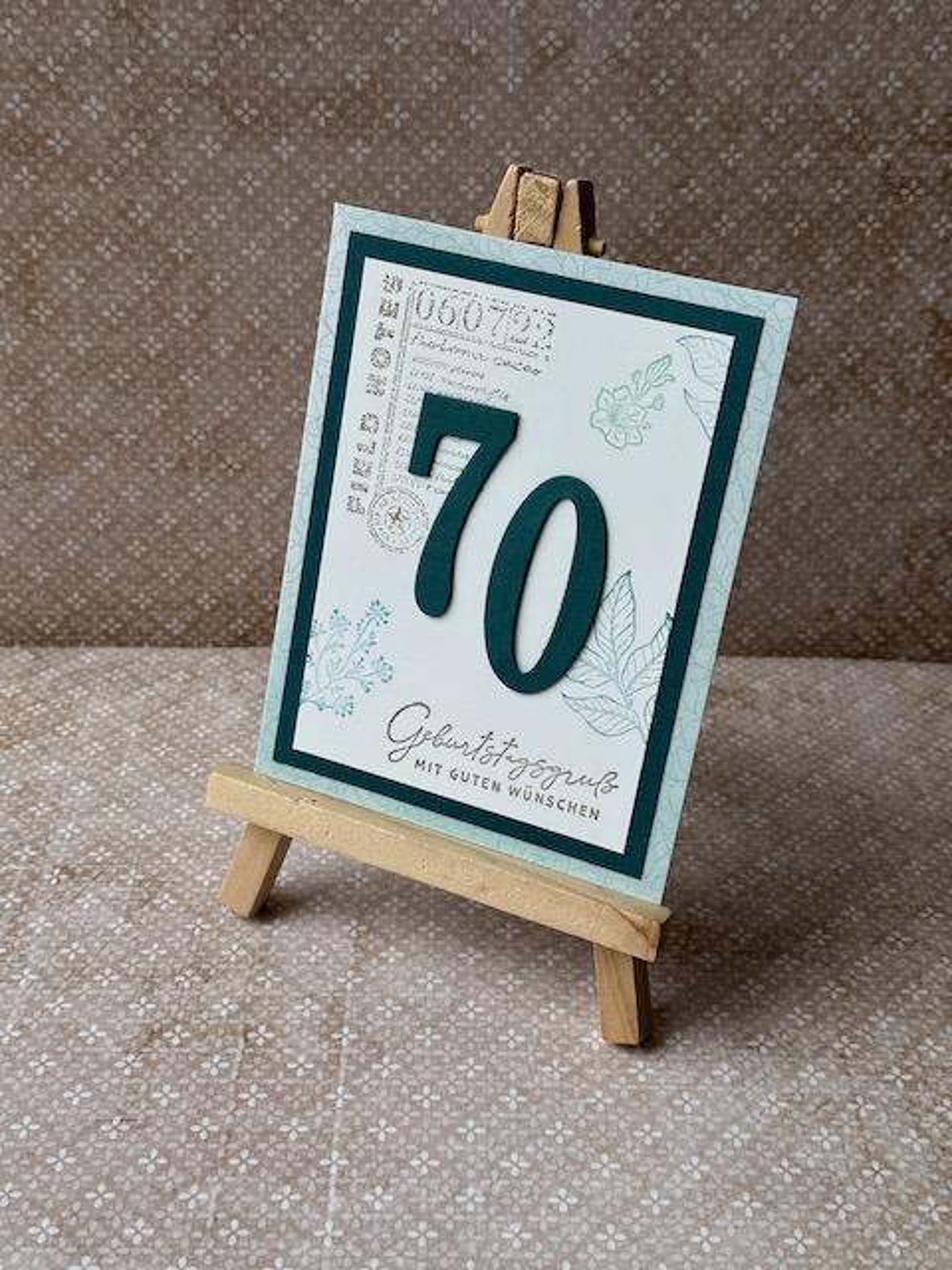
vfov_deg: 39.7
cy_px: 635
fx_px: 1760
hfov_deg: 30.3
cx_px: 476
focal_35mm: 48
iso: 64
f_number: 1.78
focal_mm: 6.86
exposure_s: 1/456
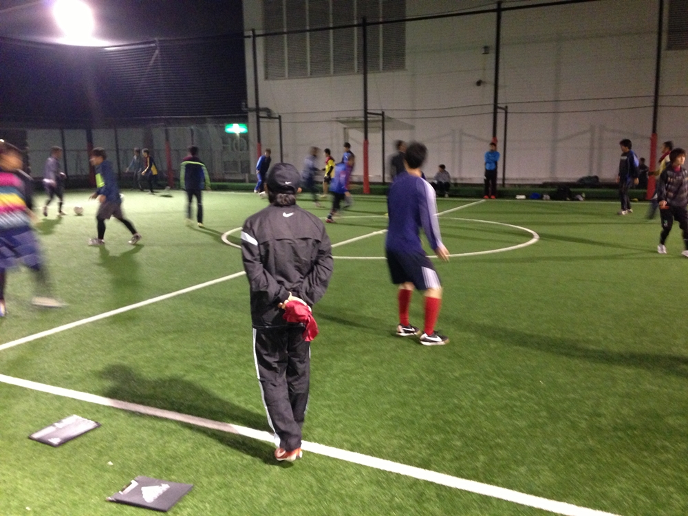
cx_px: 344
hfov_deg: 55.4
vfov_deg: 42.9
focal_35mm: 33
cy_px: 258
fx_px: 656
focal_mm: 4.13
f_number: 2.4
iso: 500
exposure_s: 1/15
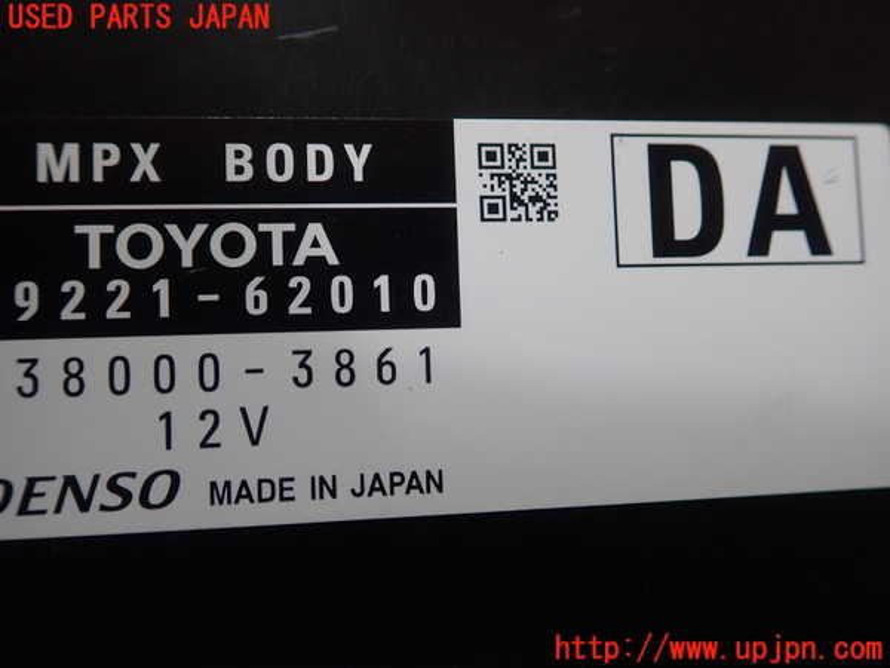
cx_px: 445
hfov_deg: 60.0
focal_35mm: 30
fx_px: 771
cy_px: 334
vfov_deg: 46.8
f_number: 2.3
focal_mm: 5.5
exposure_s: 1/125
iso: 200
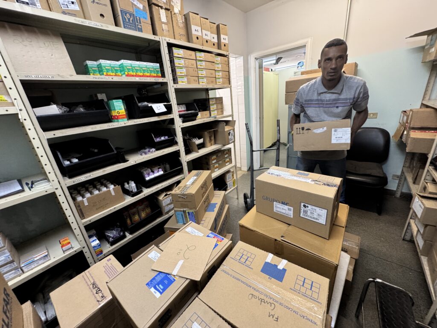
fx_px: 177
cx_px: 218
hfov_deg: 102.1
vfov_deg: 85.7
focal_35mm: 14
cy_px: 164
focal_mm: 2.22
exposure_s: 1/60
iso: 400
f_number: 2.2
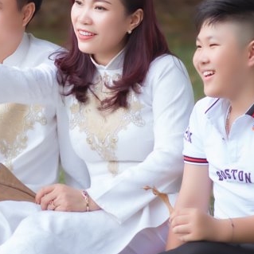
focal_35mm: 283
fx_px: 2349
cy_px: 50
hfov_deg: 6.2
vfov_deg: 6.2
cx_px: 29
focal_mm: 85
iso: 160
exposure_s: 1/400
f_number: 2.8
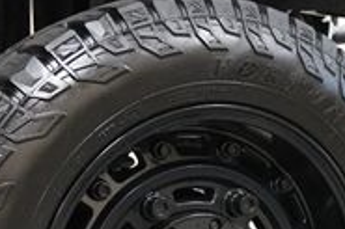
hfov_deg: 24.5
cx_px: 186
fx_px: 795
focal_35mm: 83
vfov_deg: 15.9
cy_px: 257
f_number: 3.5
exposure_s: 1/80
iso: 6400
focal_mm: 16
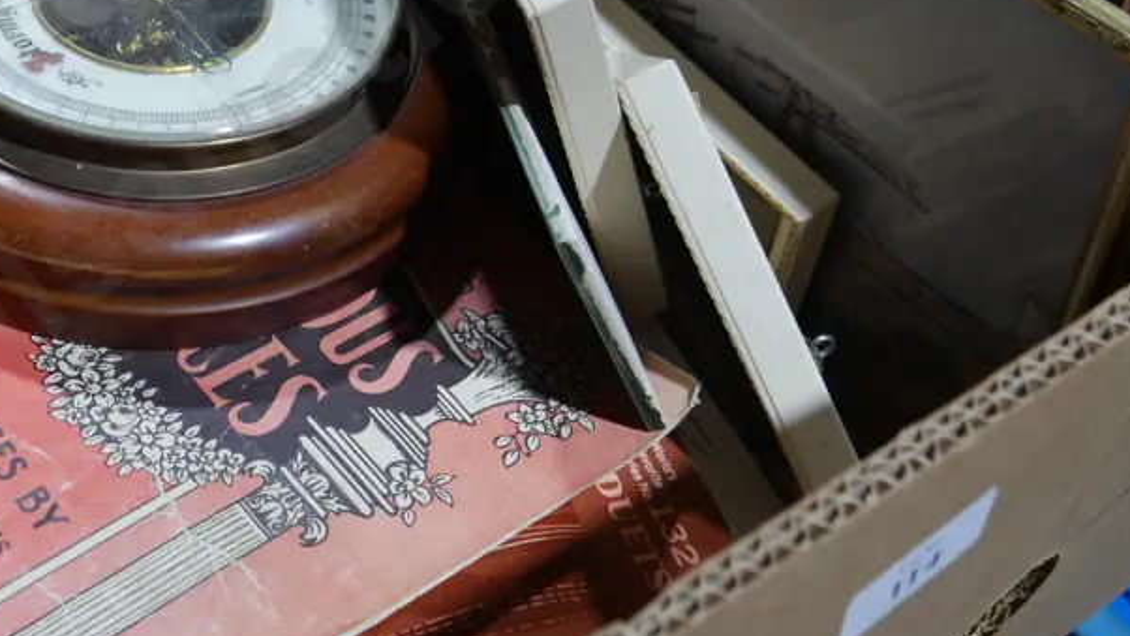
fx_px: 1888
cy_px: 138
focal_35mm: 63
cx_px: 242
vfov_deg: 19.0
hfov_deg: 32.5
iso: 200
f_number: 4
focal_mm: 17
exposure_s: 1/60
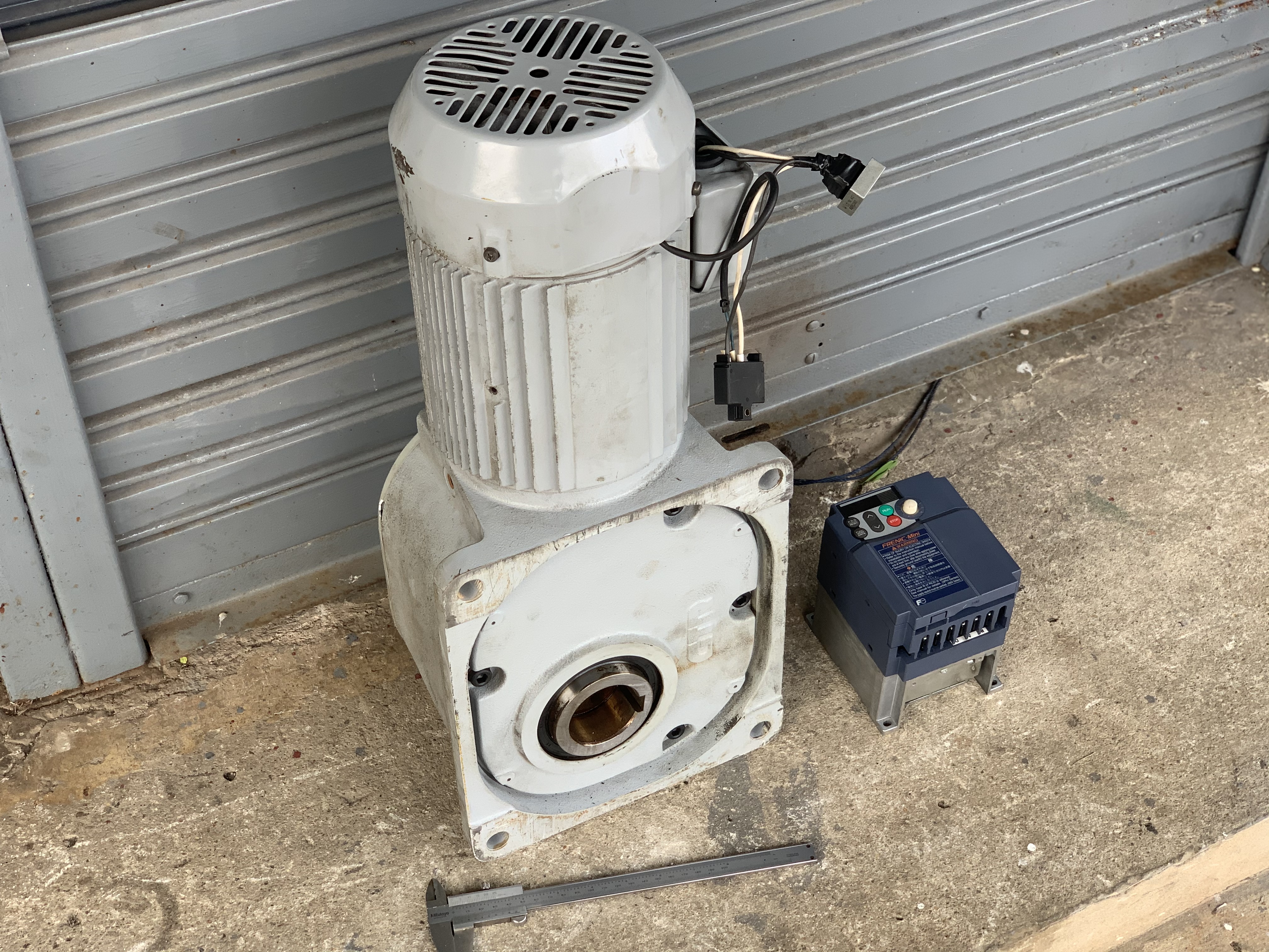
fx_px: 1906
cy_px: 476
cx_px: 634
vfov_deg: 28.0
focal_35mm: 52
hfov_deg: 36.8
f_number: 2.4
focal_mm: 6
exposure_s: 1/122
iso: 40
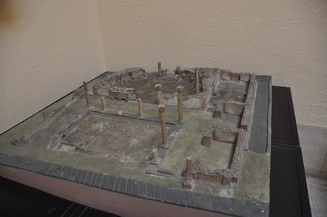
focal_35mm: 27
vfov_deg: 47.8
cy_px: 108
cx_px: 164
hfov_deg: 67.5
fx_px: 245
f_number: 3.5
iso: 640
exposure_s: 1/40
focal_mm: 18
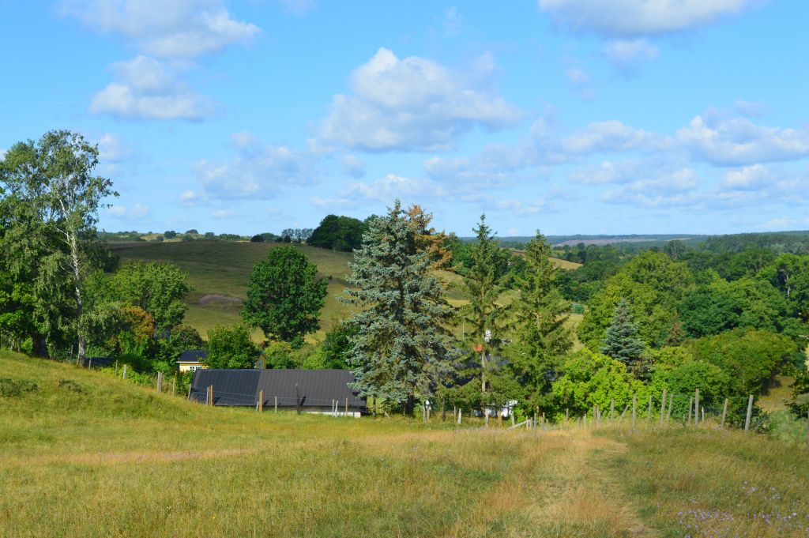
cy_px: 269
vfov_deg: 28.0
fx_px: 1078
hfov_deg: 41.1
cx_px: 404
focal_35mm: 48
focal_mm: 32
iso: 400
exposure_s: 1/500
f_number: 11
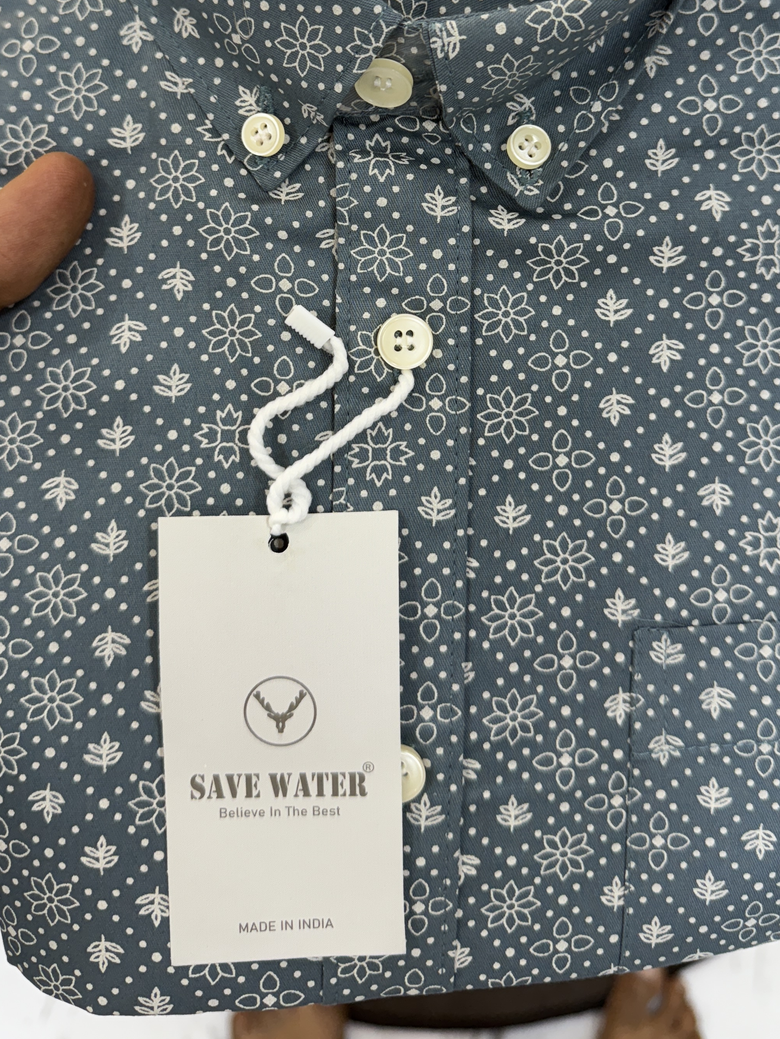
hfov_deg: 39.7
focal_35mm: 36
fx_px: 1082
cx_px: 401
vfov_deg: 49.6
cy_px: 276
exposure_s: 1/100
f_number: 1.78
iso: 125
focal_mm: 6.76
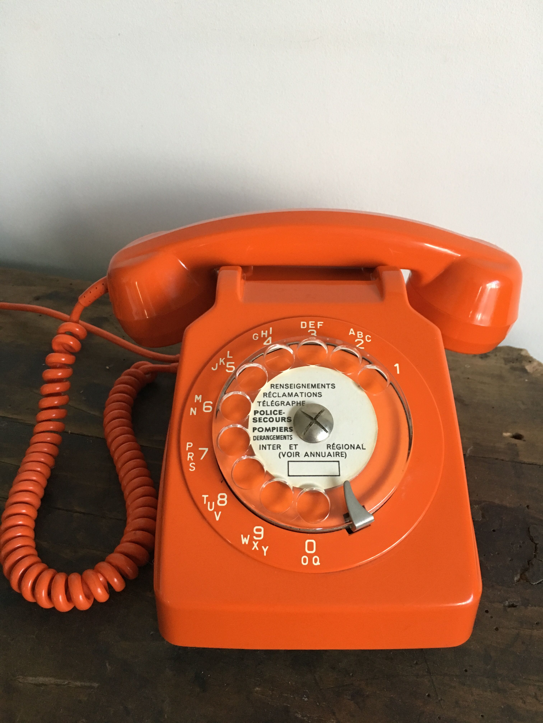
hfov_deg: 48.2
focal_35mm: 29
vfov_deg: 61.7
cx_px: 272
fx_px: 607
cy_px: 362
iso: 200
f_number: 2.2
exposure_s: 1/33
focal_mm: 4.15
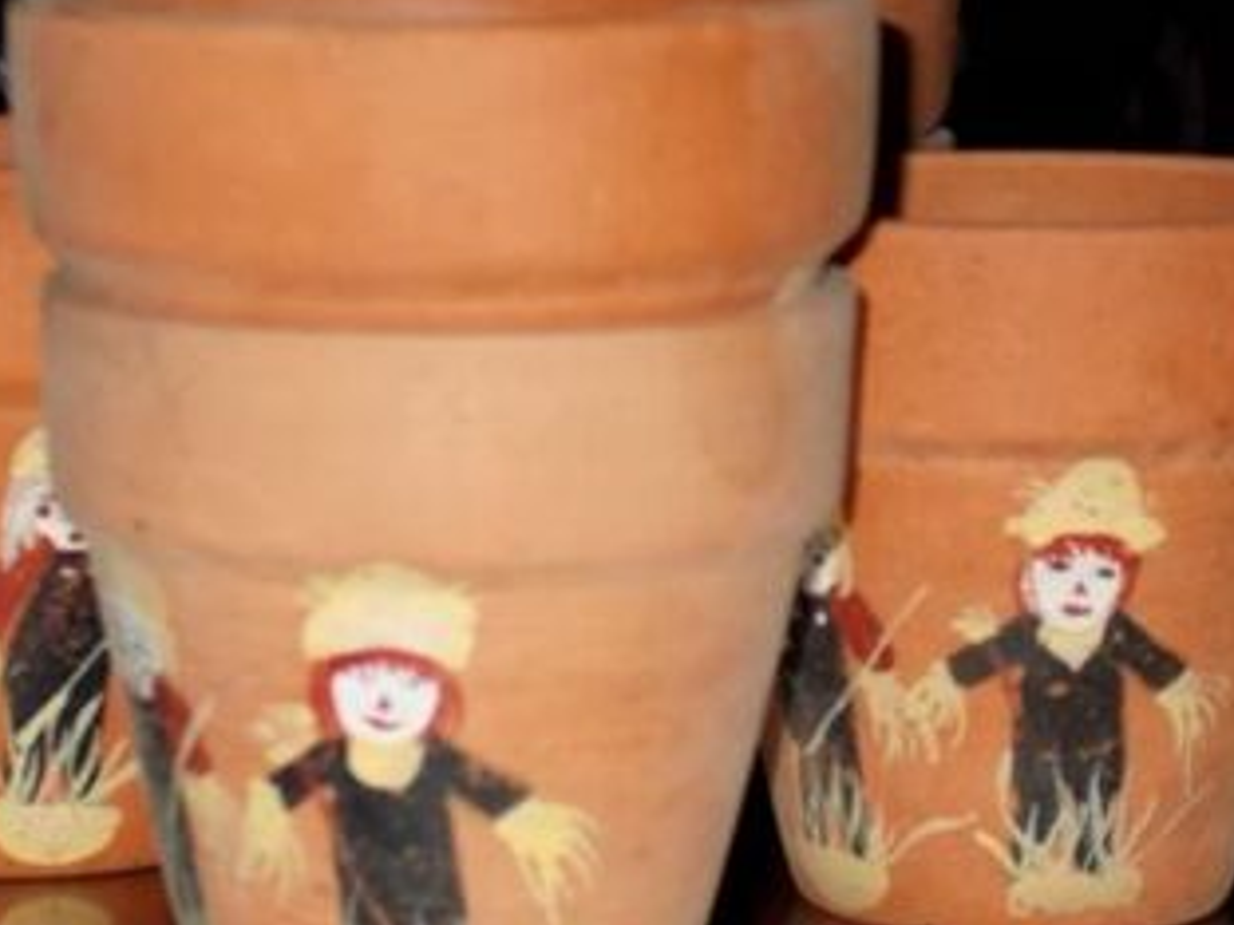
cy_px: 439
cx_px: 514
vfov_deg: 8.5
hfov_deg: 11.4
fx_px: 6203
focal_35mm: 174
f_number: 6
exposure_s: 1/60
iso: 200
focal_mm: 20.1
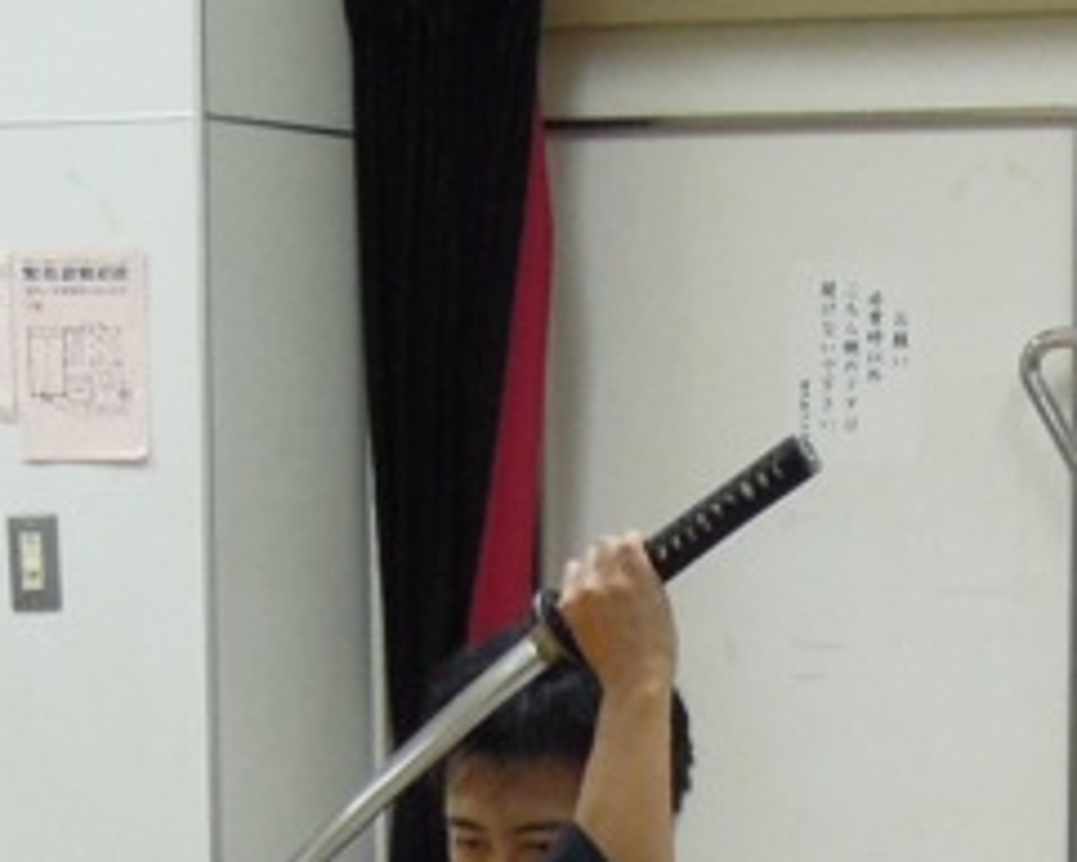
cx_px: 635
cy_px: 1425
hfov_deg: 11.9
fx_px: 5166
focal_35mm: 162
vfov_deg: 9.2
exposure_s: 1/30
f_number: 3.3
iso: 400
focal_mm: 7.2
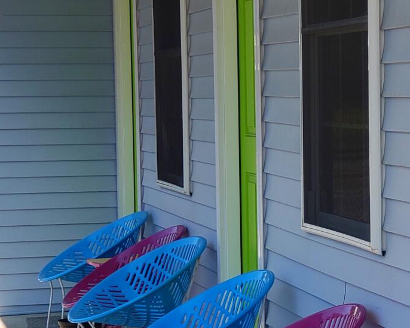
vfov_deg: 10.4
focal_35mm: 148
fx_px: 1796
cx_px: 384
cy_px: 228
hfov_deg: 12.9
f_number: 2.4
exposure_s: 1/415
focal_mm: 6
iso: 32
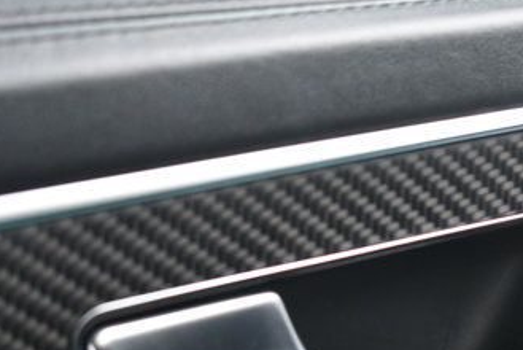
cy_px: 278
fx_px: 1527
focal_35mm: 105
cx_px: 501
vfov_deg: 13.0
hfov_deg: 19.0
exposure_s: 1/125
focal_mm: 36
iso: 1400
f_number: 4.8
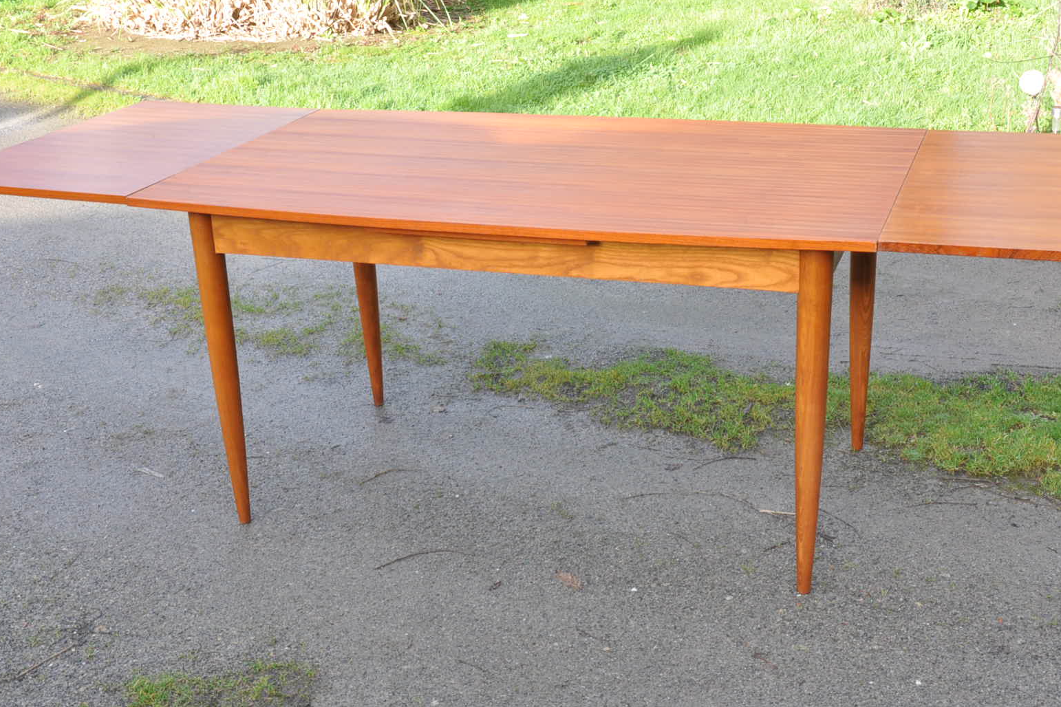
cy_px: 367
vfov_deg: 27.0
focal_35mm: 50
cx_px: 584
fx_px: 1473
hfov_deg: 39.6
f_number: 9.5
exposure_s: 1/90
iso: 500
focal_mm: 24
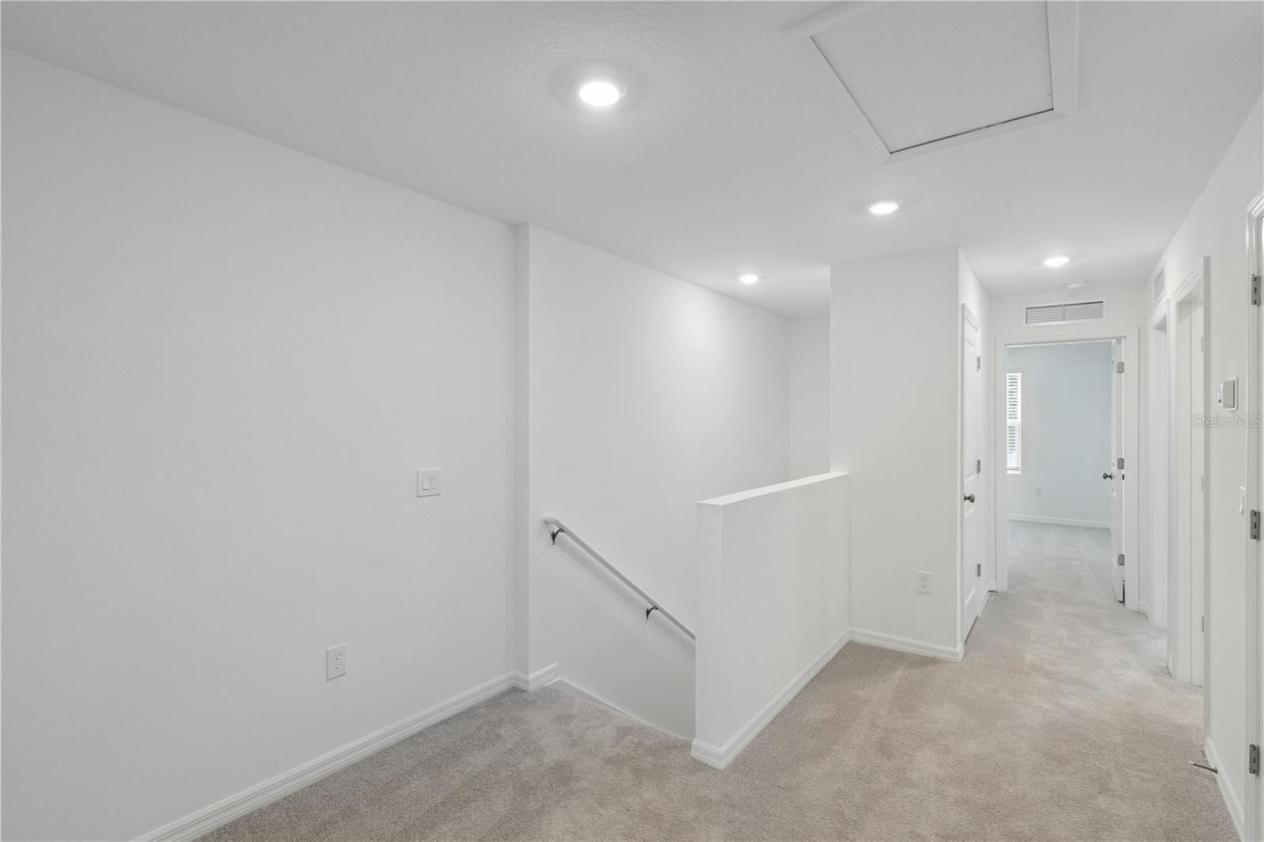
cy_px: 421
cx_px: 632
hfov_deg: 96.7
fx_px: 562
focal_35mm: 16
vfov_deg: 73.7
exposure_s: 1/40
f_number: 10
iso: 1250
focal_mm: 16
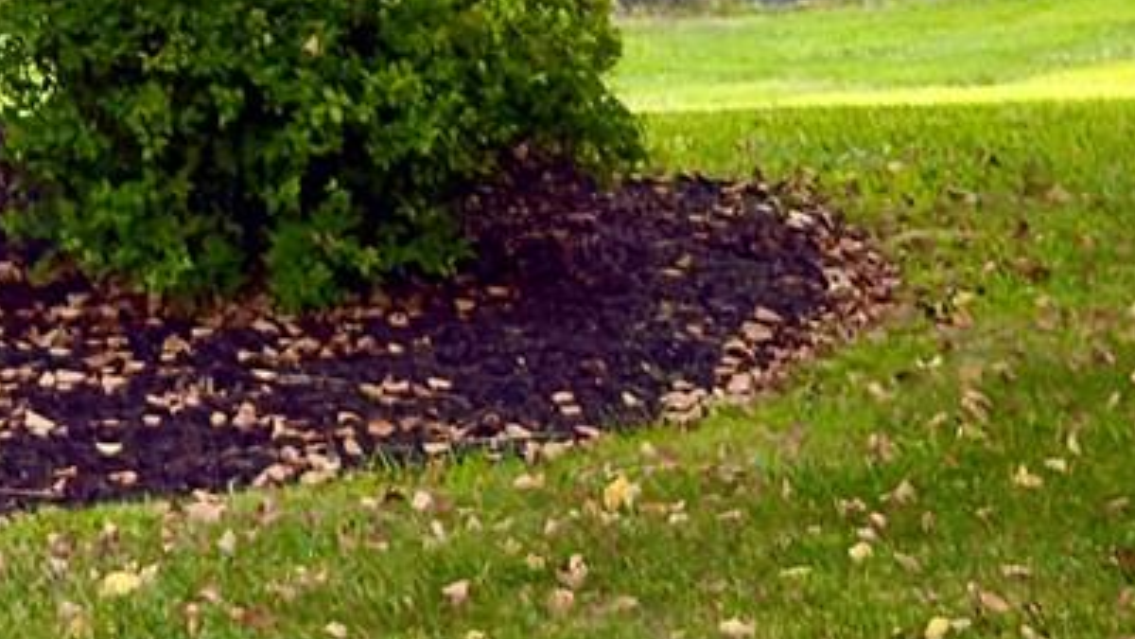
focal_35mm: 195
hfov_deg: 10.5
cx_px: -834
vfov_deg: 5.8
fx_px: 5869
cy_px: -1352
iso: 100
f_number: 1.78
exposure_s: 1/620
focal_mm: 6.76
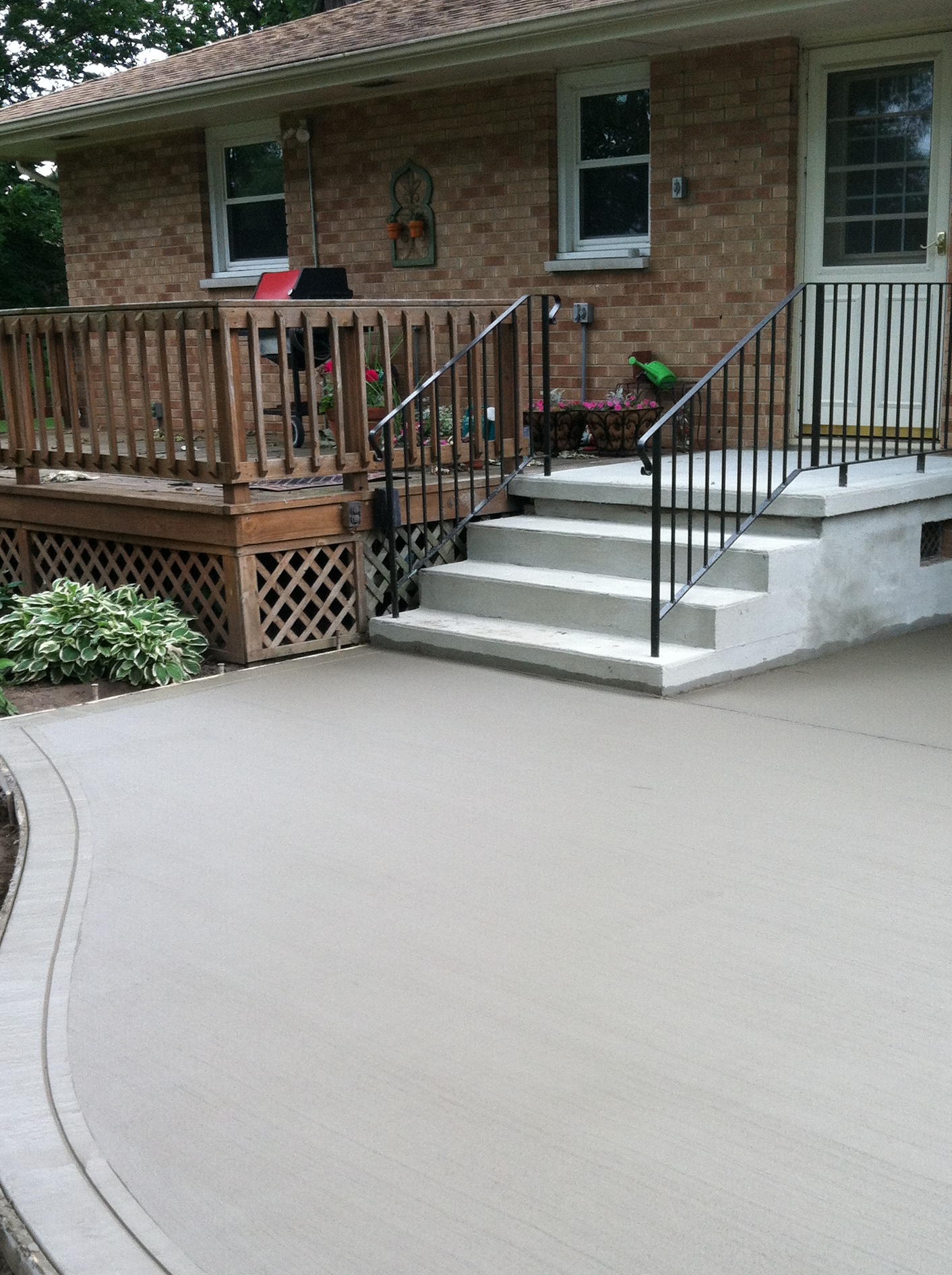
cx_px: 502
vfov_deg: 39.2
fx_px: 1765
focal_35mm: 48
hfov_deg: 30.2
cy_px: 854
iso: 80
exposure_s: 1/142
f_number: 2.8
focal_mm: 3.85
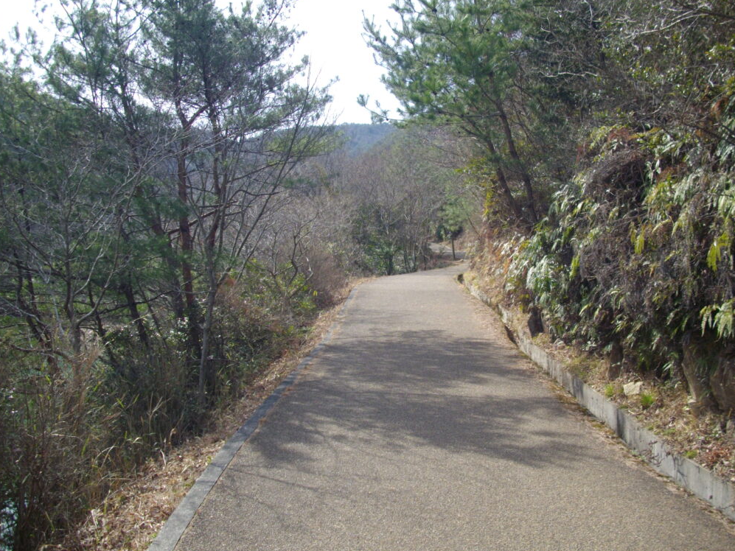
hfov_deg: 49.0
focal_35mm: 38
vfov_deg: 37.7
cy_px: 273
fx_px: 807
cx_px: 369
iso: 100
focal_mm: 6.2
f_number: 5.6
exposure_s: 1/160
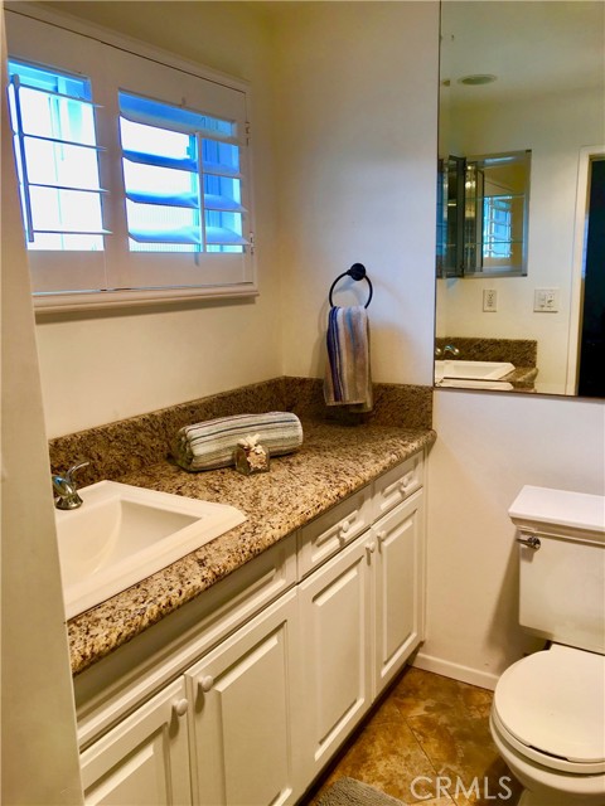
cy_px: 403
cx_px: 302
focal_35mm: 28
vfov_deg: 63.4
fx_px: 652
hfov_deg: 49.7
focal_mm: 3.99
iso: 20
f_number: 1.8
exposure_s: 1/60
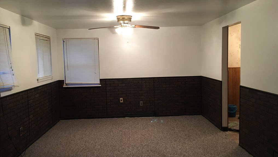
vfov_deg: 36.7
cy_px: 77
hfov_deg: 61.0
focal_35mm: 32
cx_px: 140
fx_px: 236
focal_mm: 4.15
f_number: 2.2
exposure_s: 1/24
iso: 200
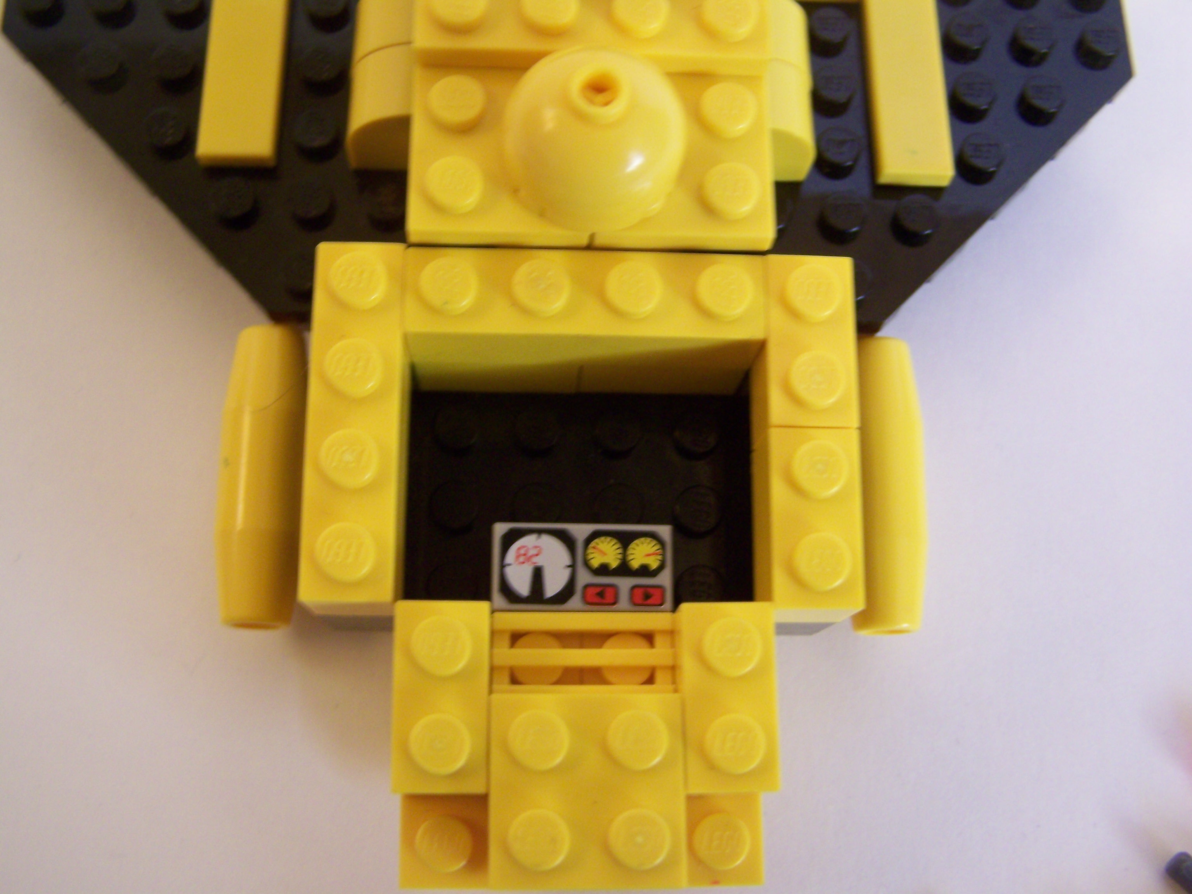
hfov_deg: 49.0
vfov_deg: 37.7
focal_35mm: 38
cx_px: 596
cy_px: 447
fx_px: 1309
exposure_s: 1/8
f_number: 2.8
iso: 160
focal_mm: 6.3
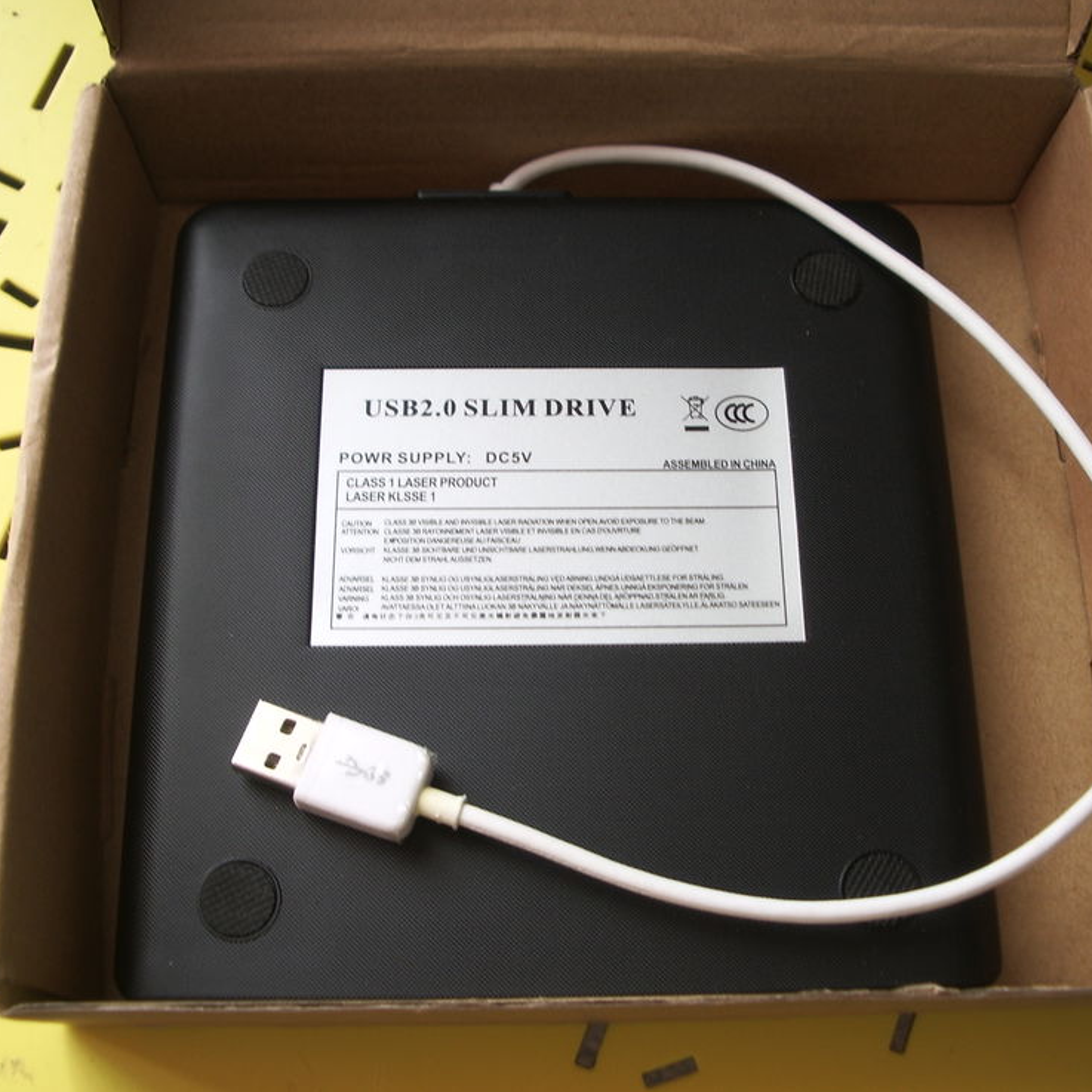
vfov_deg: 40.0
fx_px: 1499
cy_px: 539
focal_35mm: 42
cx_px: 565
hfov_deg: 40.0
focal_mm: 5.8
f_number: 2.6
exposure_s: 1/60
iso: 50
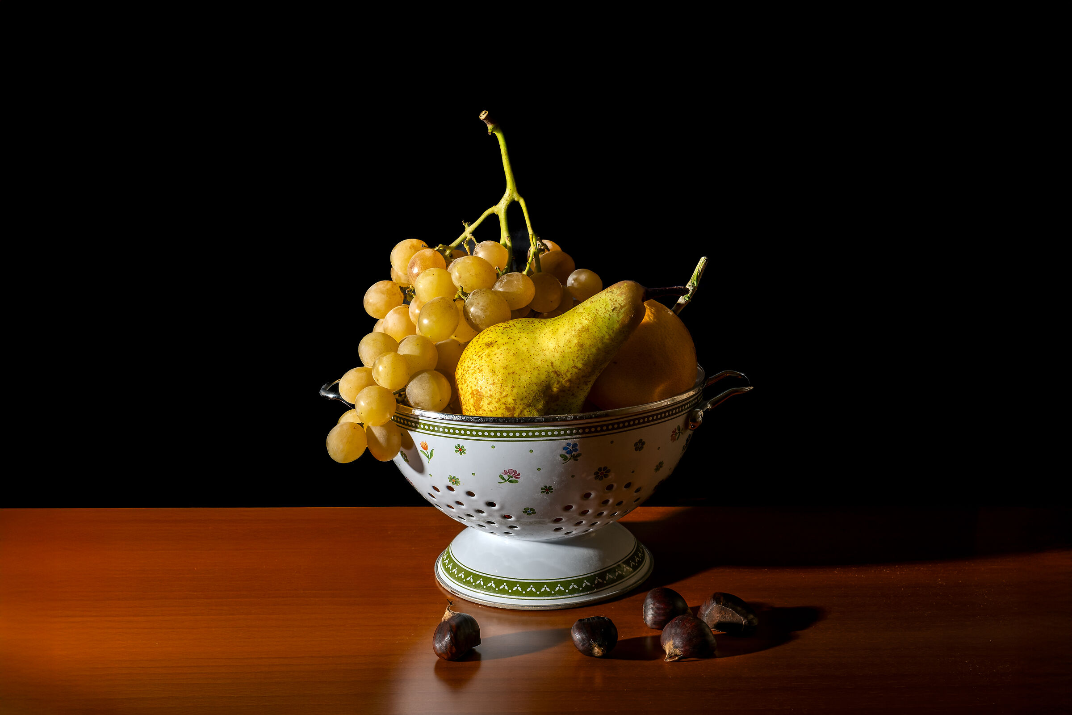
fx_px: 1191
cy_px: 358
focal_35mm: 40
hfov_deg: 48.5
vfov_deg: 33.4
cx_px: 536
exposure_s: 1/5
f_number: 11
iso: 100
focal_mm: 40
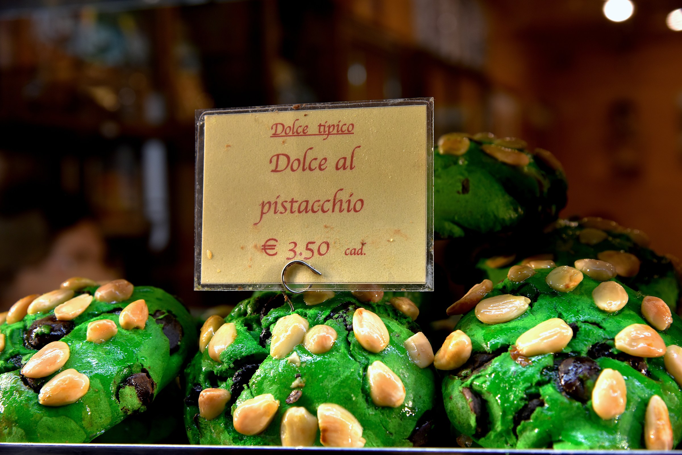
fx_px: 1175
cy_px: 228
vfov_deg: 21.9
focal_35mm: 62
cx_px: 341
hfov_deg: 32.4
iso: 450
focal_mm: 62
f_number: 6.3
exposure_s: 1/30
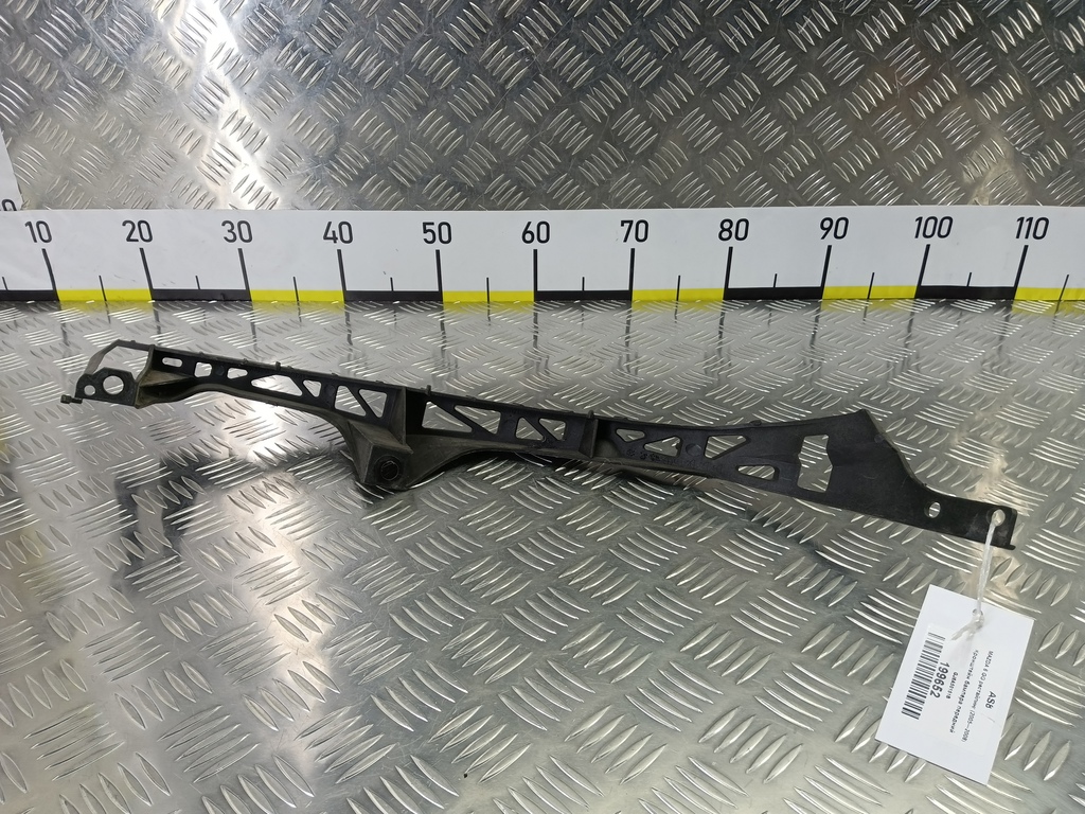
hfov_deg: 73.9
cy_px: 407
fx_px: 721
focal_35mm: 23
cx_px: 542
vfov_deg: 58.9
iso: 105
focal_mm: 4.11
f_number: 1.6
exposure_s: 1/50
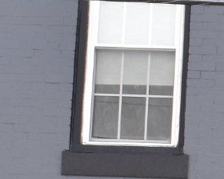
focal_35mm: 227
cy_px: 324
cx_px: 525
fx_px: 1505
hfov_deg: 7.9
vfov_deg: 6.6
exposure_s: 1/250
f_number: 8
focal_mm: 23
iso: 320
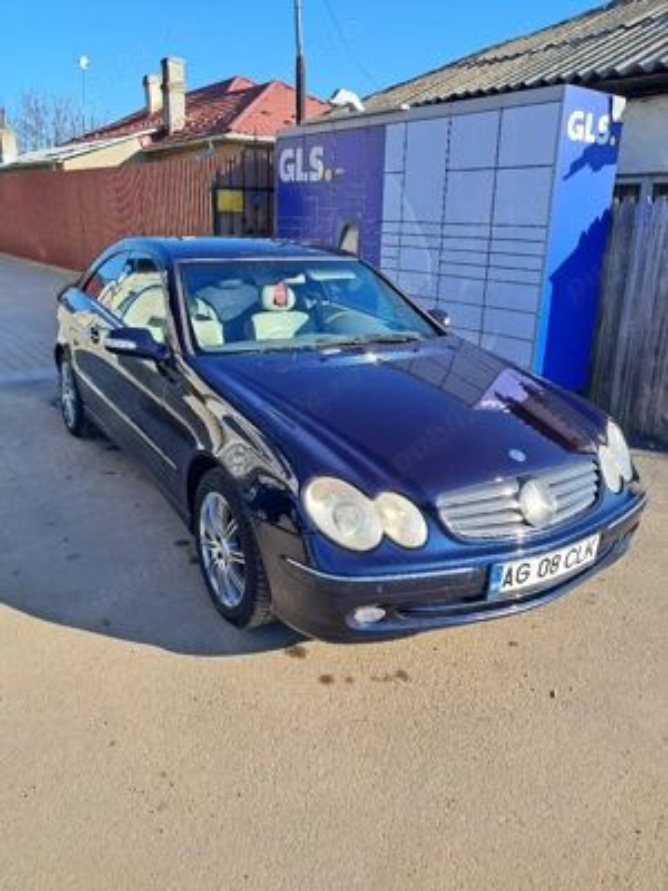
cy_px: 446
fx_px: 695
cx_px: 334
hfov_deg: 51.4
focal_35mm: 27
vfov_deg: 65.3
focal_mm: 4
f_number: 1.8
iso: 50
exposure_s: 1/476
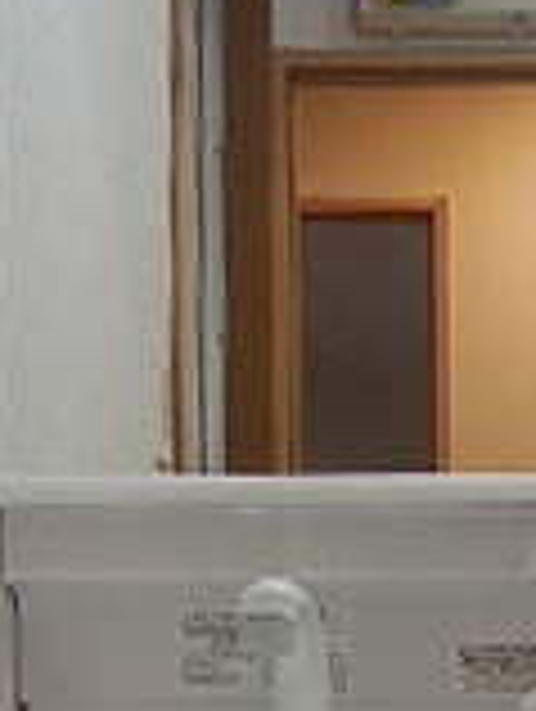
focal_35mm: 101
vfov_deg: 18.6
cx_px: 536
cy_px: 801
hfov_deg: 14.5
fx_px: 2080
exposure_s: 1/30
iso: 125
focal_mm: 4.5
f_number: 3.3
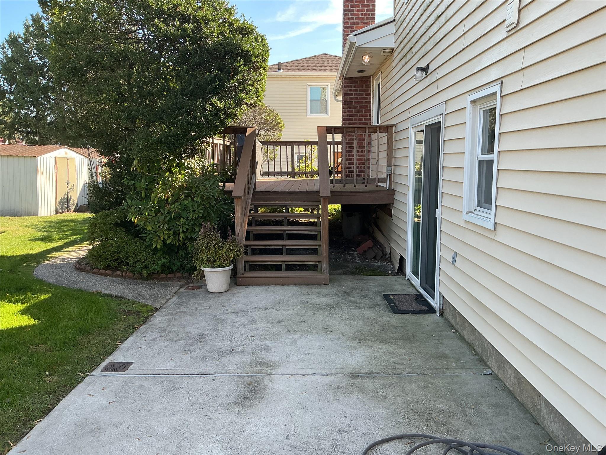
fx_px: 508
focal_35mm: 29
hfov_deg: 61.7
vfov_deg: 48.2
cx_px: 303
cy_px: 228
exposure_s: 1/241
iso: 20
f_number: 1.8
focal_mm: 3
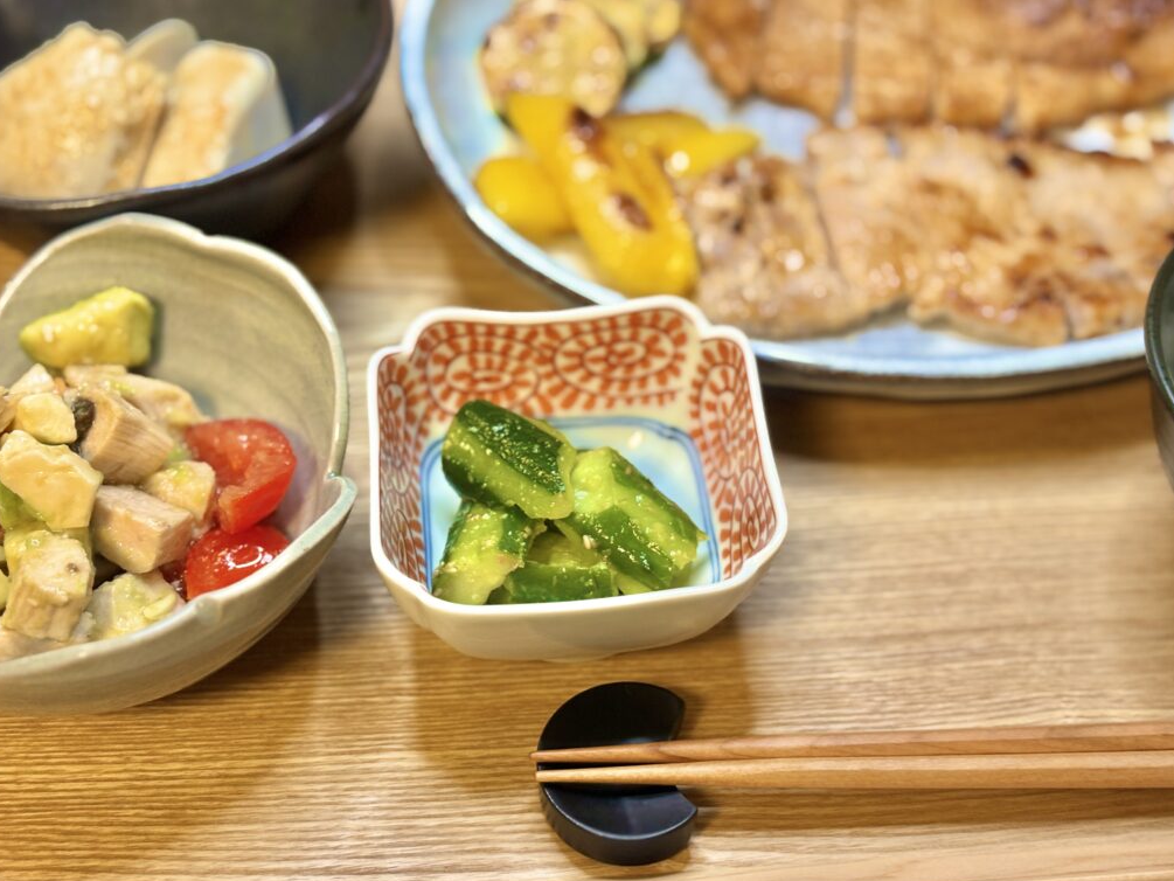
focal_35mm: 53
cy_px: 446
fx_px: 1798
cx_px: 584
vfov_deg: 27.5
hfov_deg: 36.2
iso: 100
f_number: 1.6
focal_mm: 5.96
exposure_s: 1/45
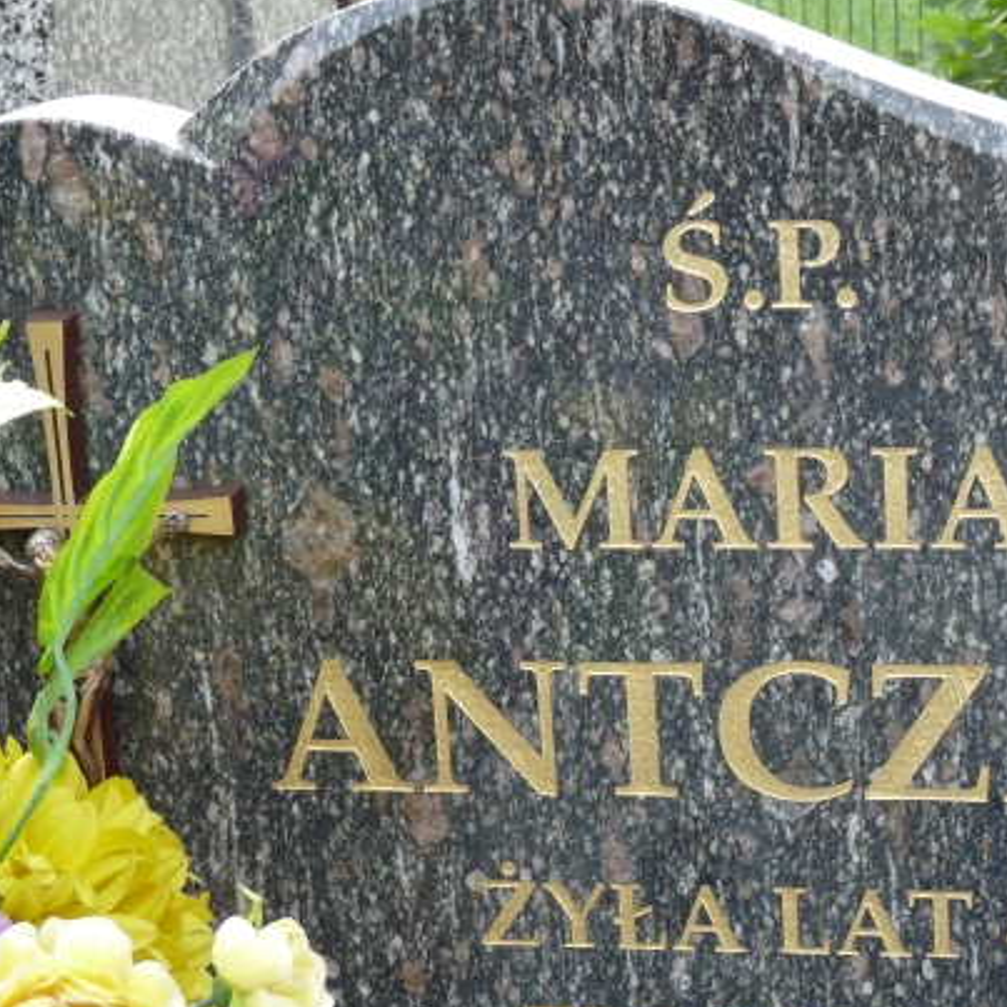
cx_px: 632
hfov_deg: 17.4
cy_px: 710
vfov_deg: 17.3
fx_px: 3291
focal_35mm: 100
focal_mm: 10.1
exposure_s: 1/100
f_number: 3.2
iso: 100
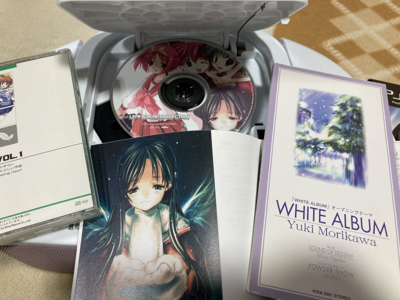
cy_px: 150
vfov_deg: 49.7
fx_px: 324
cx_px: 200
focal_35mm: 28
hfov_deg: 63.4
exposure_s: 1/50
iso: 64
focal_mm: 3.99
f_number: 1.8
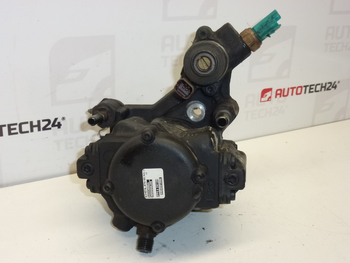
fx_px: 455
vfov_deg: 32.2
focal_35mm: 45
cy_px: 132
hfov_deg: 42.1
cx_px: 175
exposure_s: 1/160
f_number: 4
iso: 400
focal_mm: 8
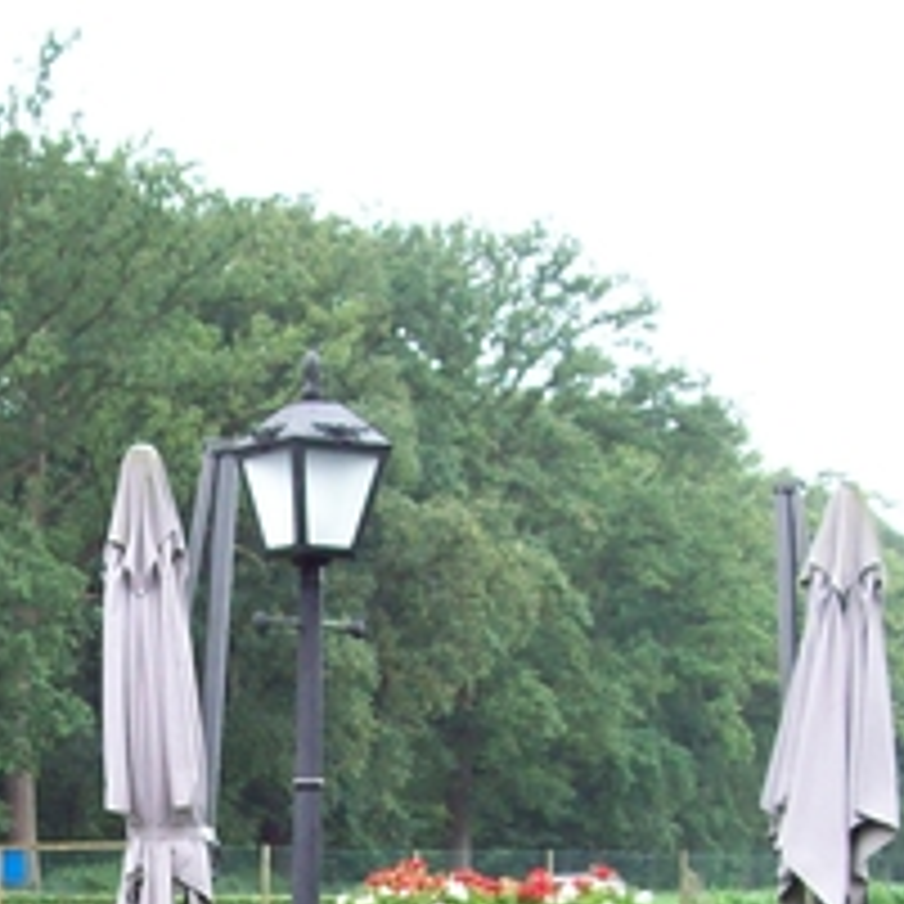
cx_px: -85
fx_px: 2807
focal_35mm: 95
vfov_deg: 17.6
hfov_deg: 17.7
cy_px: 1007
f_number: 2.7
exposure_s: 1/128
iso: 153
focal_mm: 6
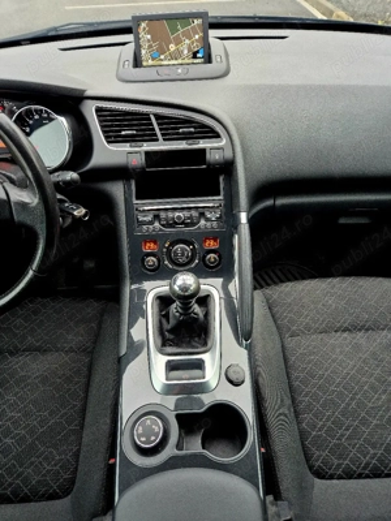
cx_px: 196
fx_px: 346
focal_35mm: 23
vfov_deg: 73.9
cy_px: 260
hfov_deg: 58.9
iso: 400
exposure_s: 1/100
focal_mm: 5.4
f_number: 1.8
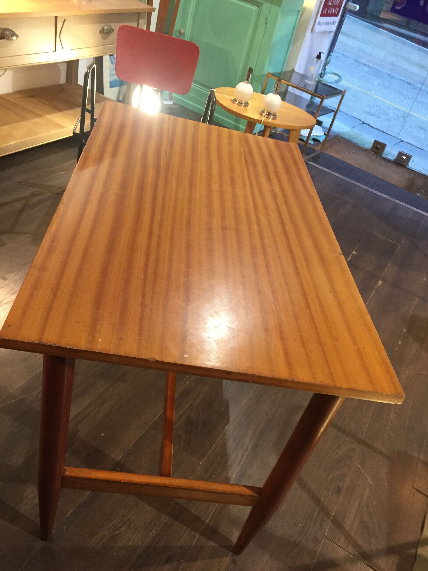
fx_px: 478
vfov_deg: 61.7
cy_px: 286
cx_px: 214
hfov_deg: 48.2
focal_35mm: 29
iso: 200
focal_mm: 4.15
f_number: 2.2
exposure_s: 1/33
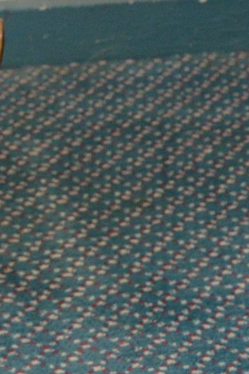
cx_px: -315
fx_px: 1530
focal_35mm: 147
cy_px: -259
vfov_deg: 12.9
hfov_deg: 8.6
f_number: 5
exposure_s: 1/80
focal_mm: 21
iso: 1600
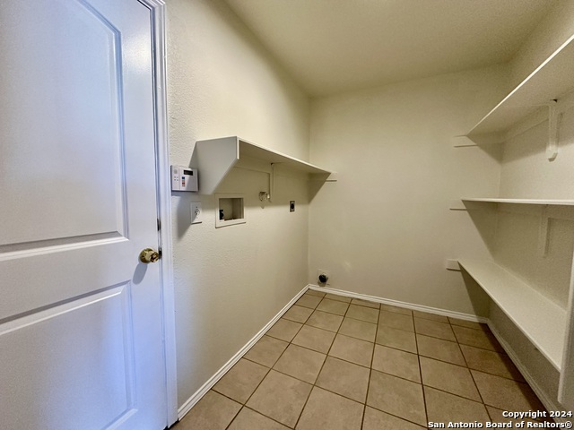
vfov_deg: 85.7
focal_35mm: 14
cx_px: 287
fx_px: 232
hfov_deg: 102.1
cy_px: 215
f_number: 2.2
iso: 400
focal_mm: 2.22
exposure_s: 1/60
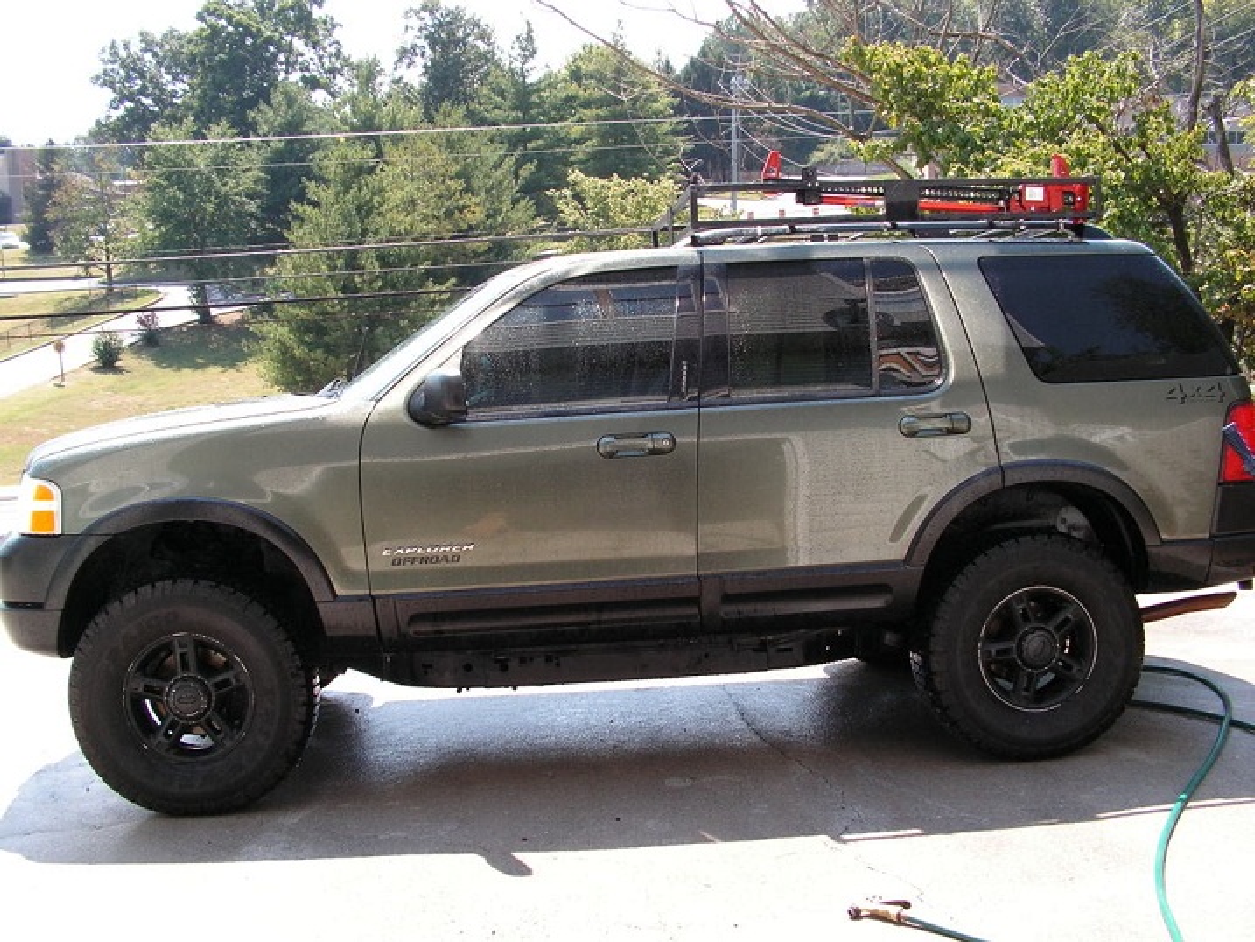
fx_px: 1305
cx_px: 628
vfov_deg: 39.7
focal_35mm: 36
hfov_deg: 51.3
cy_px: 471
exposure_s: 1/100
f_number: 4.8
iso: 50
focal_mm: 6
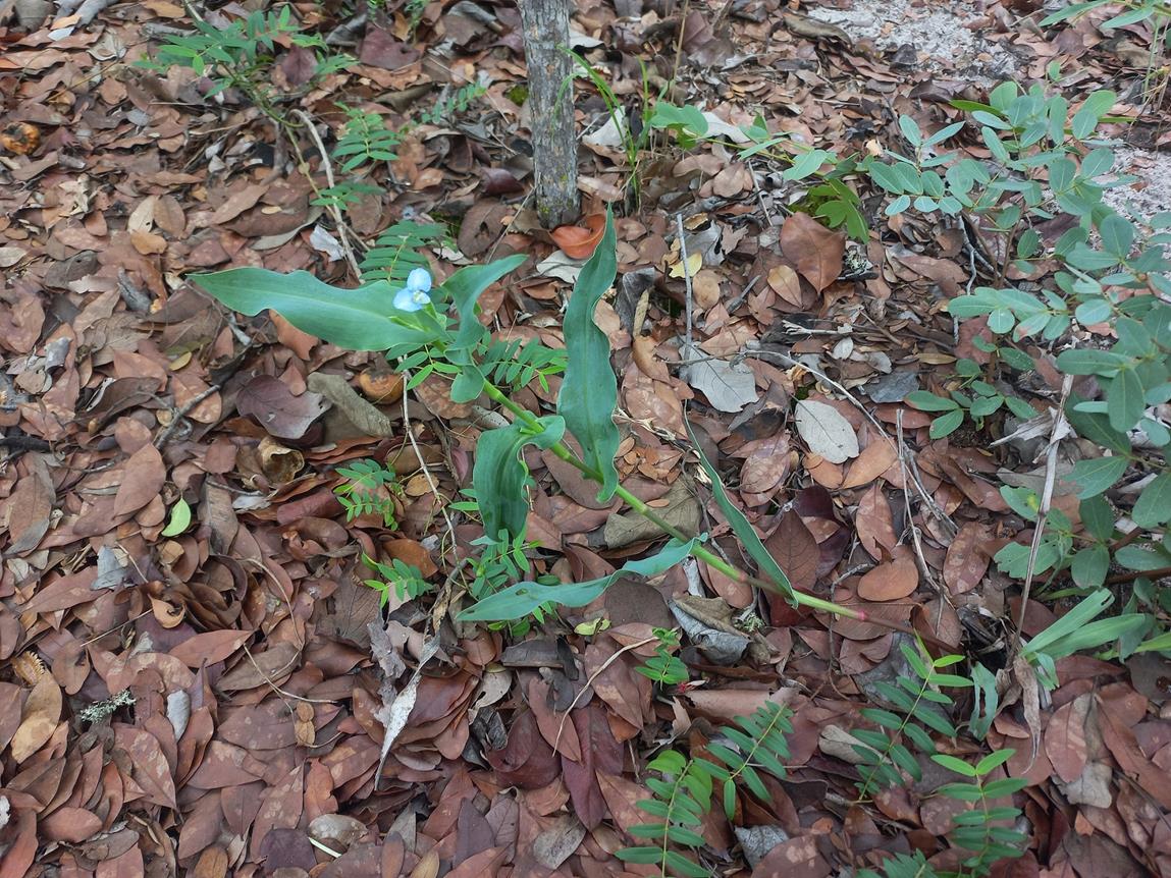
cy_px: 439
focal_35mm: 25
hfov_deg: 69.4
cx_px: 586
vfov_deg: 54.9
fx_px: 846
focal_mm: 4.6
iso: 50
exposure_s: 1/100
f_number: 1.8
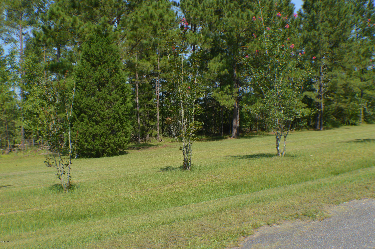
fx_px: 531
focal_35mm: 51
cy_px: 124
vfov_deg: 26.4
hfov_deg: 38.9
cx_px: 188
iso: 100
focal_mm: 34
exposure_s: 1/200
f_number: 7.1
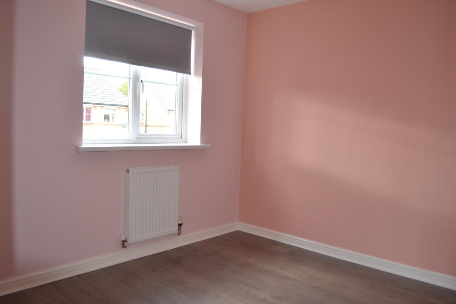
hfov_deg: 67.4
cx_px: 228
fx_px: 342
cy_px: 152
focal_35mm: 27
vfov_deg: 47.9
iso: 400
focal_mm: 18
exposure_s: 1/80
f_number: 4
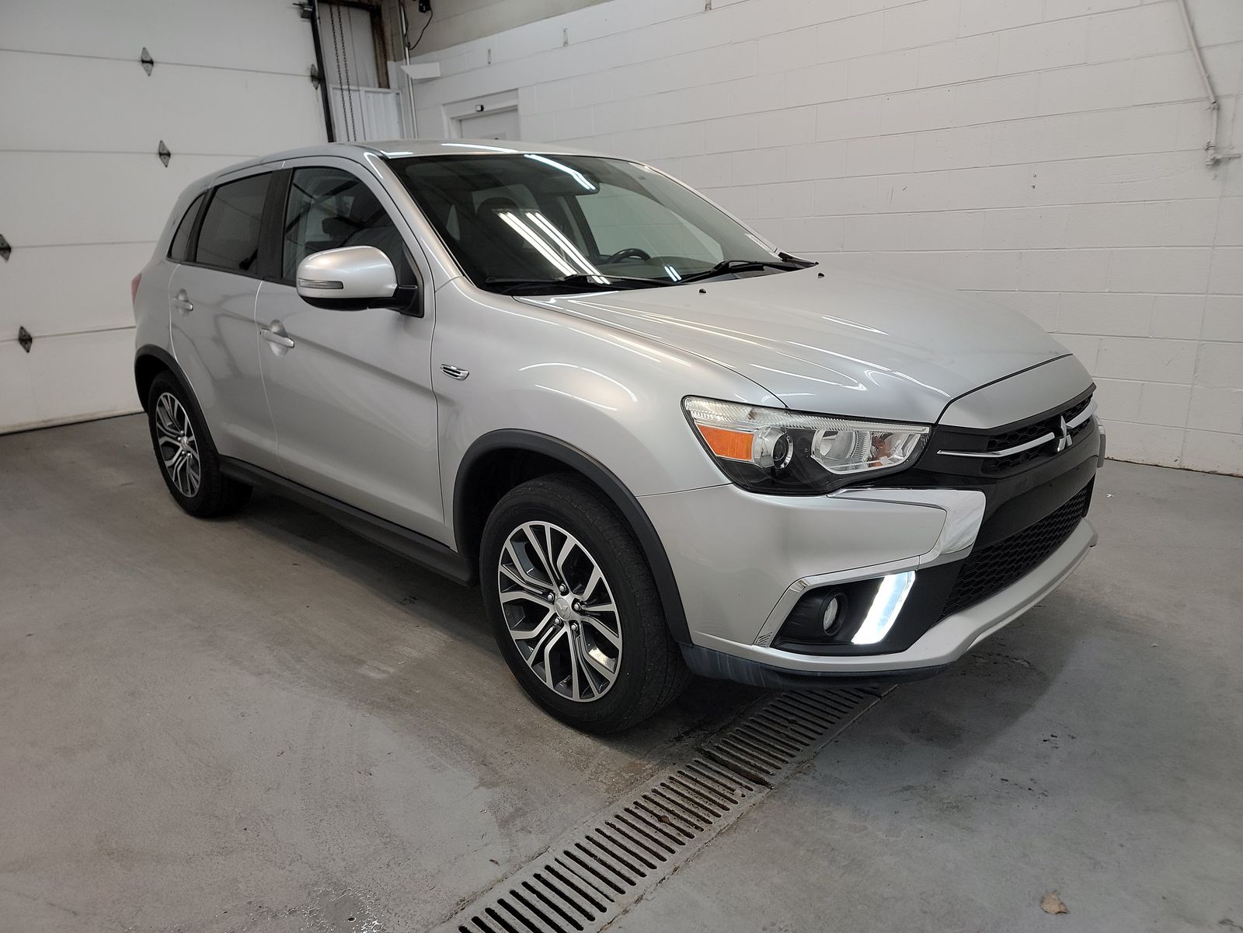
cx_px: 622
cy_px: 466
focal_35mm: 24
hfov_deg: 71.6
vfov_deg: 56.8
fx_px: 862
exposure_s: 1/59
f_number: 1.8
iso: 79
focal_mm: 6.7
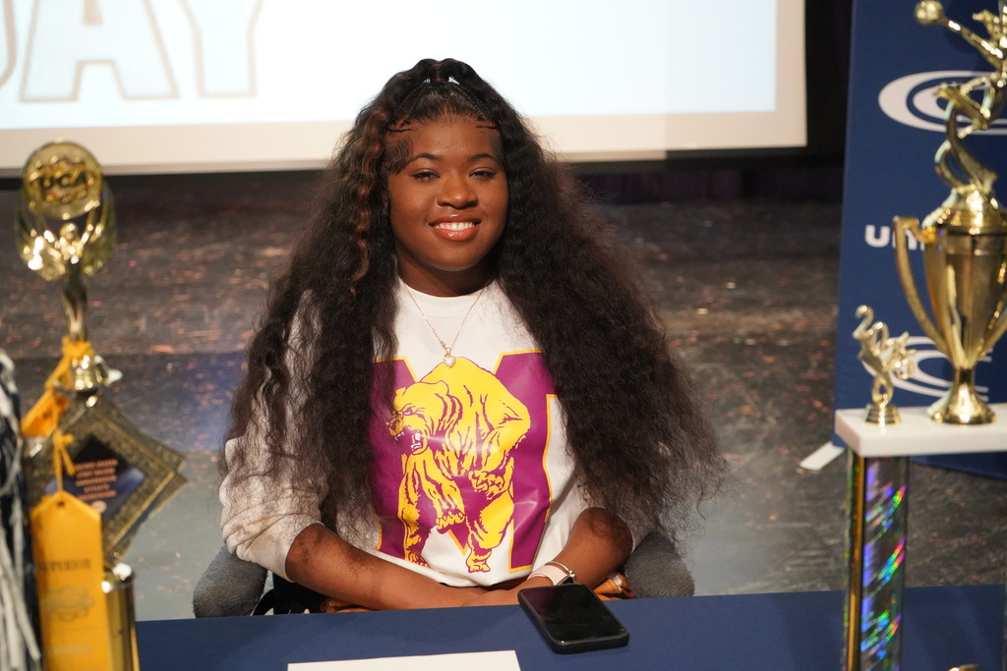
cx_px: 504
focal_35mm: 52
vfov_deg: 26.0
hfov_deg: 38.2
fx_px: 1455
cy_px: 336
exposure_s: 1/160
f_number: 5
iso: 12800
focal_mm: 52
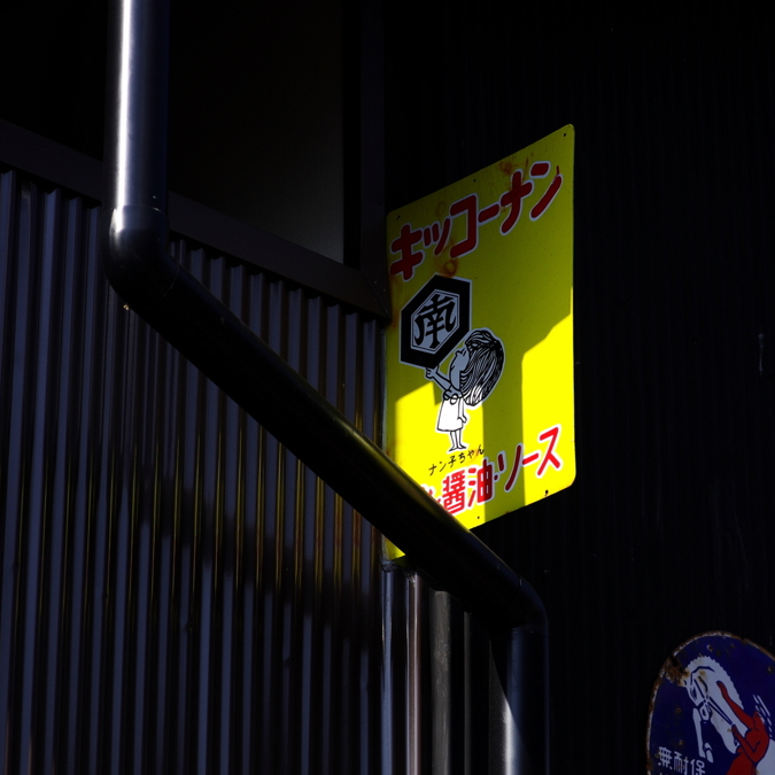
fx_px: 3420
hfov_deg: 12.9
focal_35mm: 135
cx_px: 456
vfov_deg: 12.9
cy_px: 388
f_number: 4
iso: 100
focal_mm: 70
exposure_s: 1/800
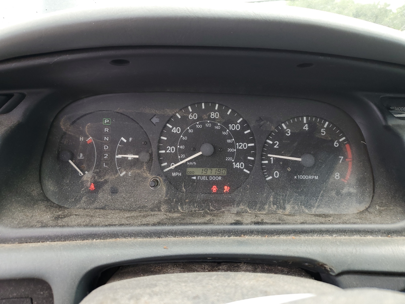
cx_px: 202
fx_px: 304
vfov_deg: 53.1
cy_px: 152
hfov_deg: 67.3
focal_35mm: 26
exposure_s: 1/154
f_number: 1.5
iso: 50
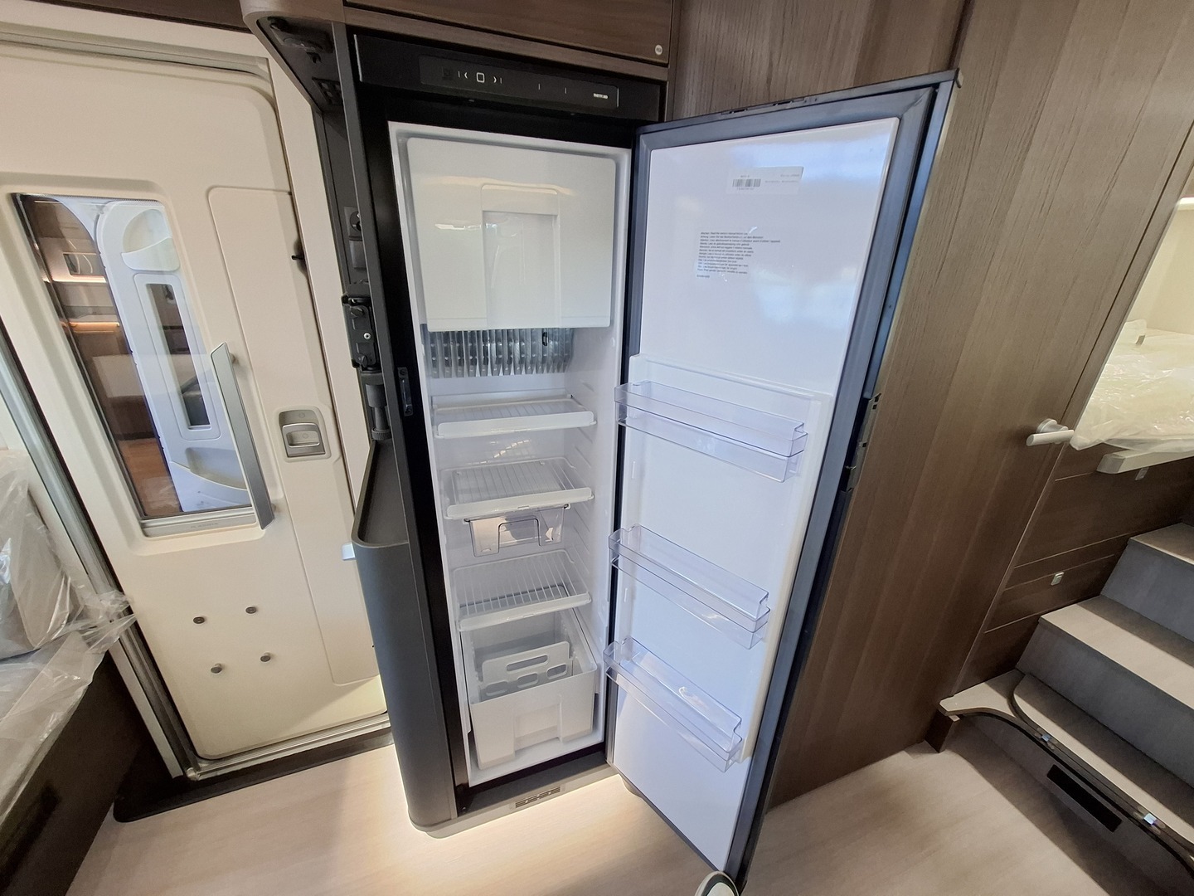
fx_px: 448
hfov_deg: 106.2
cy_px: 448
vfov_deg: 89.9
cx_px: 597
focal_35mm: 13
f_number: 2.2
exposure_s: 1/25
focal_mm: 1.74
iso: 200
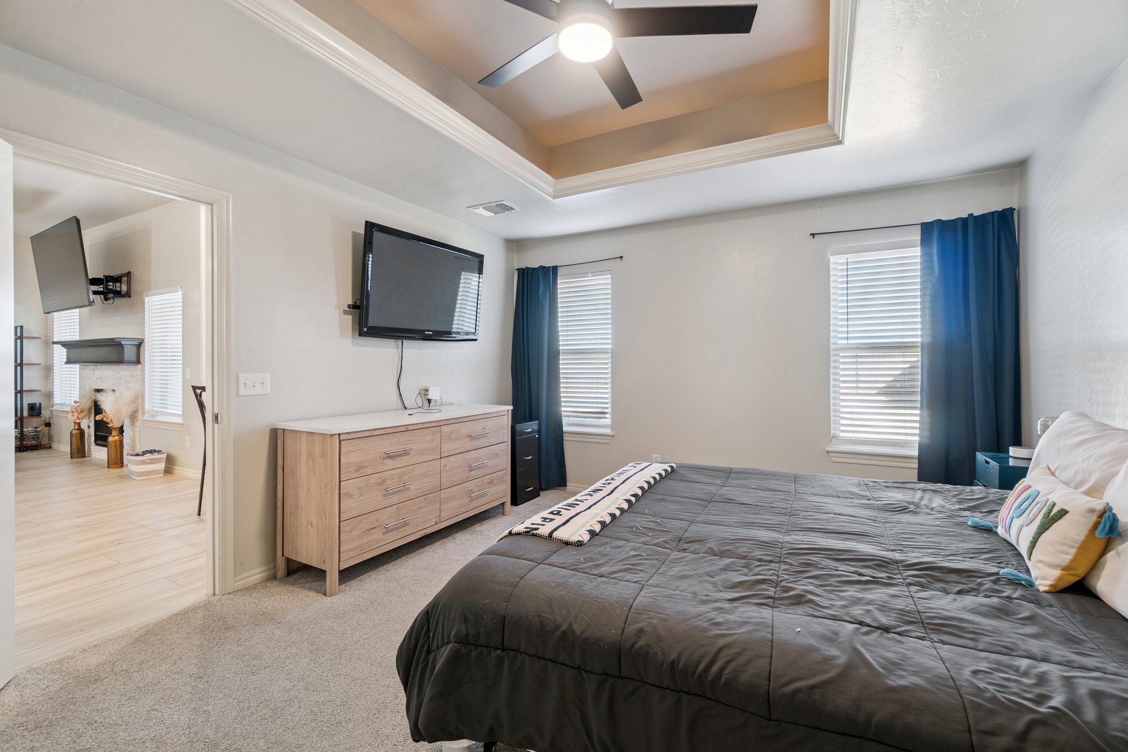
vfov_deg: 77.3
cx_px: 564
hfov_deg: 100.4
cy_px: 376
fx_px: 470
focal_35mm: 15
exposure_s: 1/13
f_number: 6.3
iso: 200
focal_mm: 10
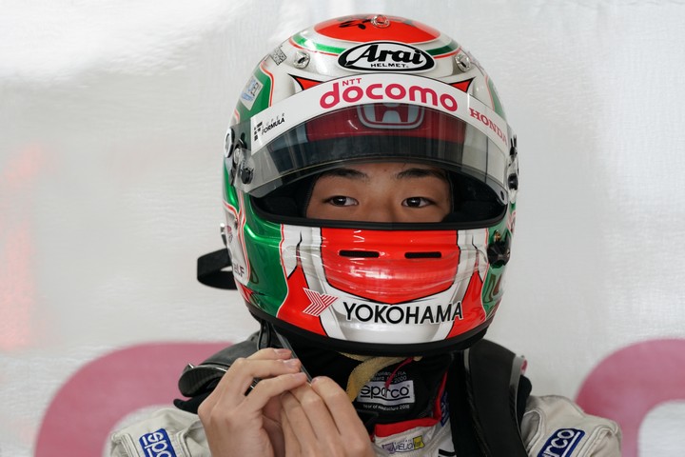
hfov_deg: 3.4
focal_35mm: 600
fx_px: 11416
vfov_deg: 2.3
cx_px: 342
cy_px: 228
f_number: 4
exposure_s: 1/200
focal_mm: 600
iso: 1600
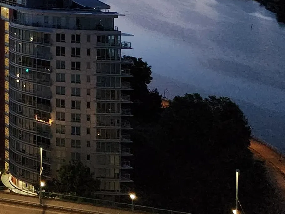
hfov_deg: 21.6
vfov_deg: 18.0
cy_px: -59
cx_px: -133
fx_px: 634
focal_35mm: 77
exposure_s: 1/120
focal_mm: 5.4
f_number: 1.8
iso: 1000
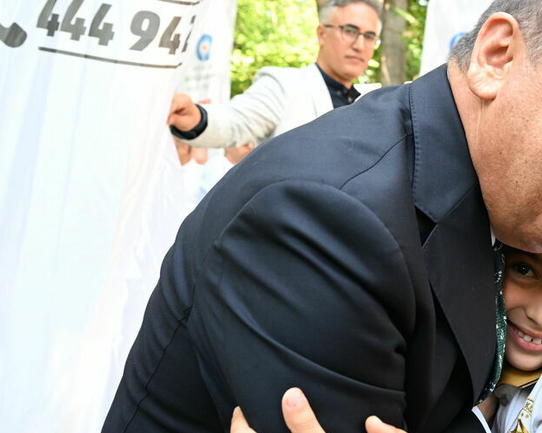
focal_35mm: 46
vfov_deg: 32.7
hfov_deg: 37.7
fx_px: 738
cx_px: 486
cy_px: 210
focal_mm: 24
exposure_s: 1/320
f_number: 5
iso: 1250
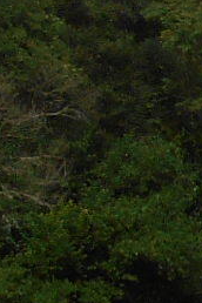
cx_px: 820
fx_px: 2003
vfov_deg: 8.6
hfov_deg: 5.1
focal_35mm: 238
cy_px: 181
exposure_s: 1/1250
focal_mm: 4.6
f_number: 3.2
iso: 80
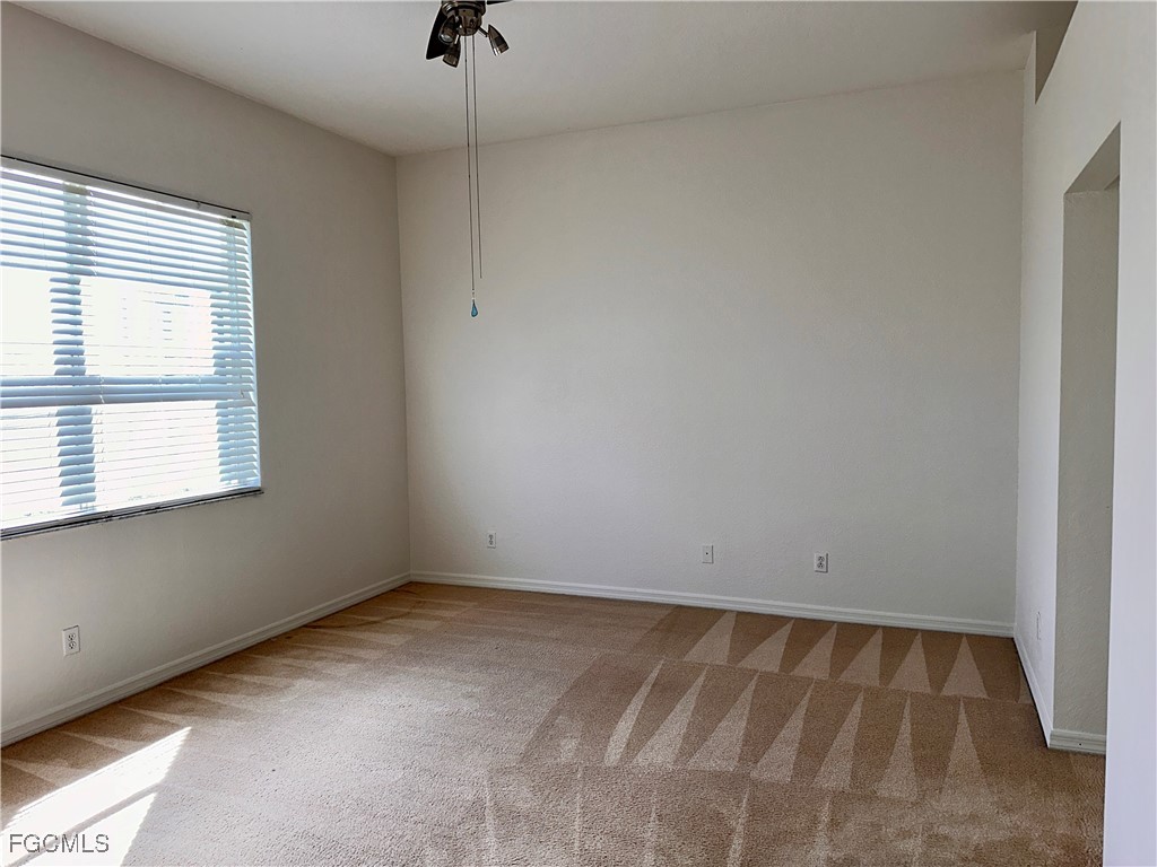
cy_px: 434
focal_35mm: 24
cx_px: 578
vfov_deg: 56.8
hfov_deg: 71.6
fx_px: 802
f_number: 1.78
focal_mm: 6.86
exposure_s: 1/244
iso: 64
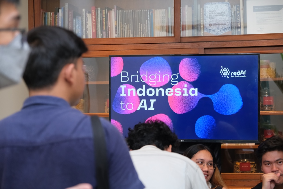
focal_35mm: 83
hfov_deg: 24.5
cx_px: 142
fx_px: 653
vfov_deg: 16.5
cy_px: 94
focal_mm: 55
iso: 2000
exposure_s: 1/125
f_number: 3.2
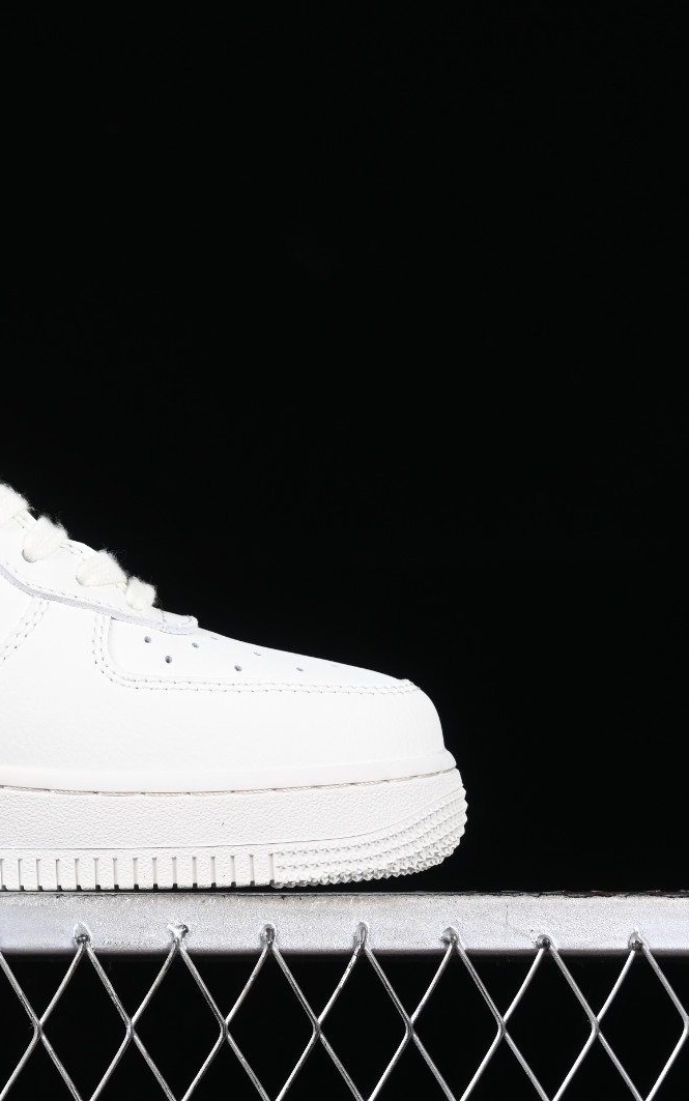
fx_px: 3453
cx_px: -97
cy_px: 551
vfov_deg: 18.1
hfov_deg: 11.2
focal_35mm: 115
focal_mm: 50
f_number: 8
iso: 160
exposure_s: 1/100
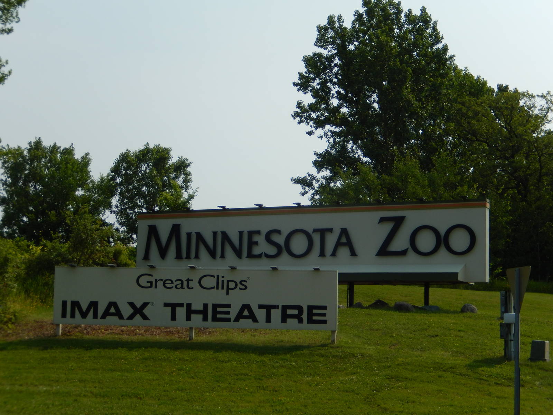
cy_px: 208
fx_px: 1070
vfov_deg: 21.9
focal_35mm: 67
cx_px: 276
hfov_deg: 29.0
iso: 125
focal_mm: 12
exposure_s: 1/400
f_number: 9.6
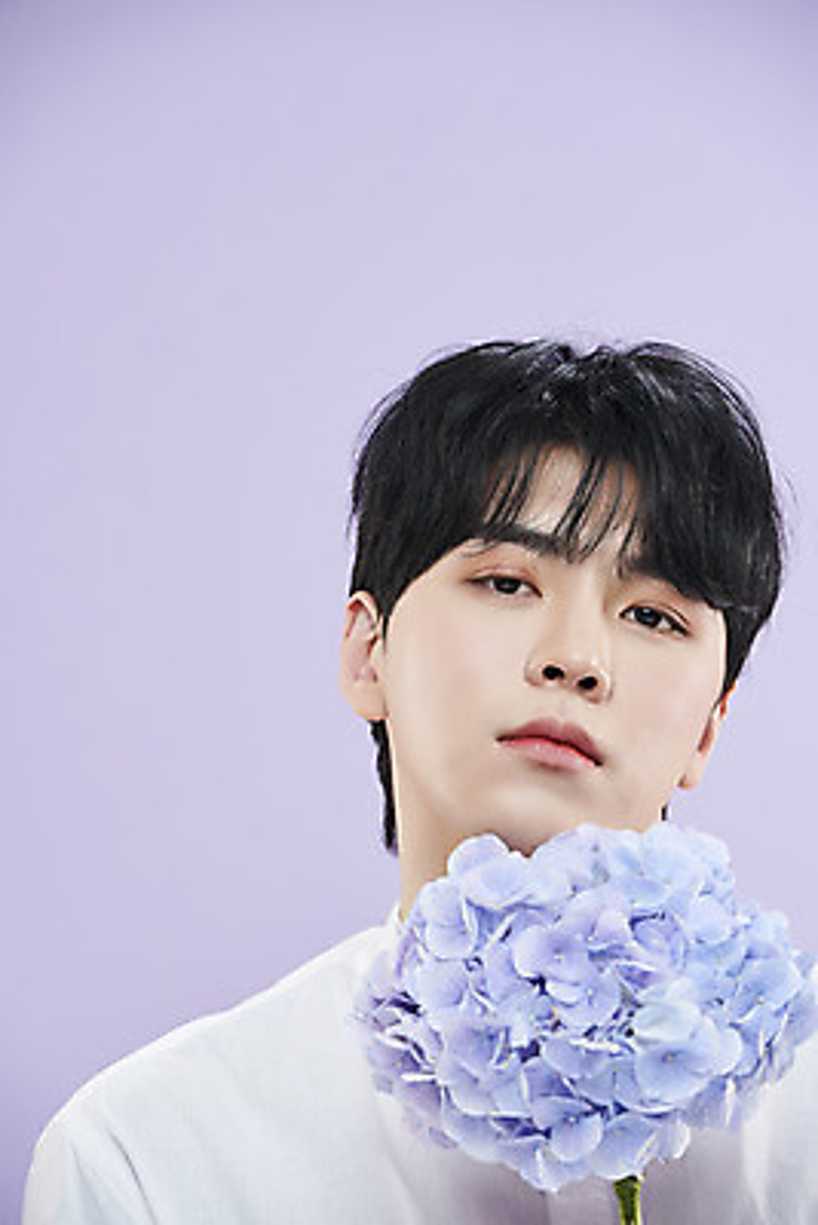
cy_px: 612
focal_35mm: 200
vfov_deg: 10.3
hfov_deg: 6.9
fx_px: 6810
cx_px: 409
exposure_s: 1/125
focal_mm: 200
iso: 64
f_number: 8
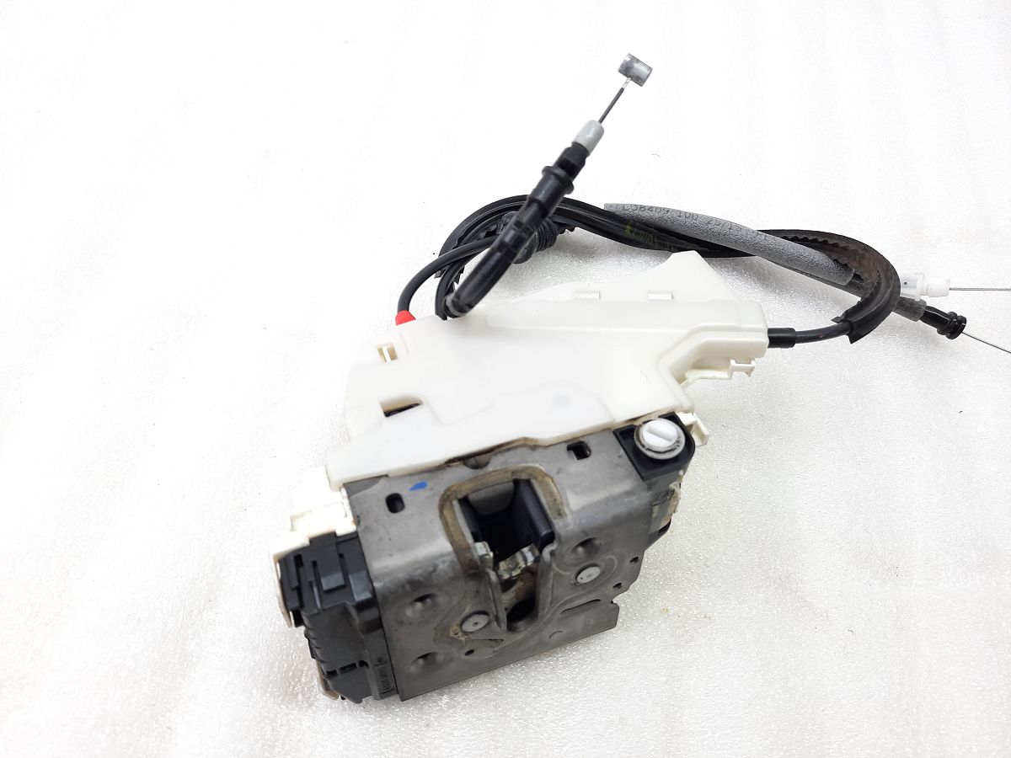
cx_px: 506
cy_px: 379
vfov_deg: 54.9
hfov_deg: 69.4
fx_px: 730
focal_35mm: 25
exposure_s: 1/50
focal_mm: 4.6
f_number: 2
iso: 80
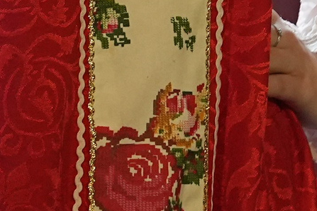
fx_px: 15144
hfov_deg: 1.2
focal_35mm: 1720
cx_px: 142
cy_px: -389
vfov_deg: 0.8
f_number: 2.8
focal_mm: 200
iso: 1600
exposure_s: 1/400
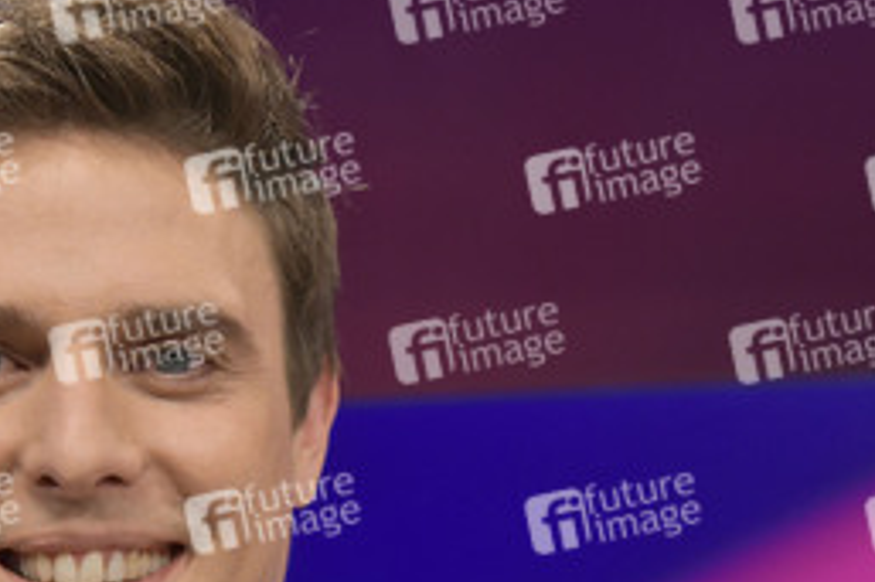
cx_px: 182
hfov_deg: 18.6
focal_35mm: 109
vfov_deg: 12.5
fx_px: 2648
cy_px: 429
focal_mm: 62
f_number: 4.5
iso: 1600
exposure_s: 1/250
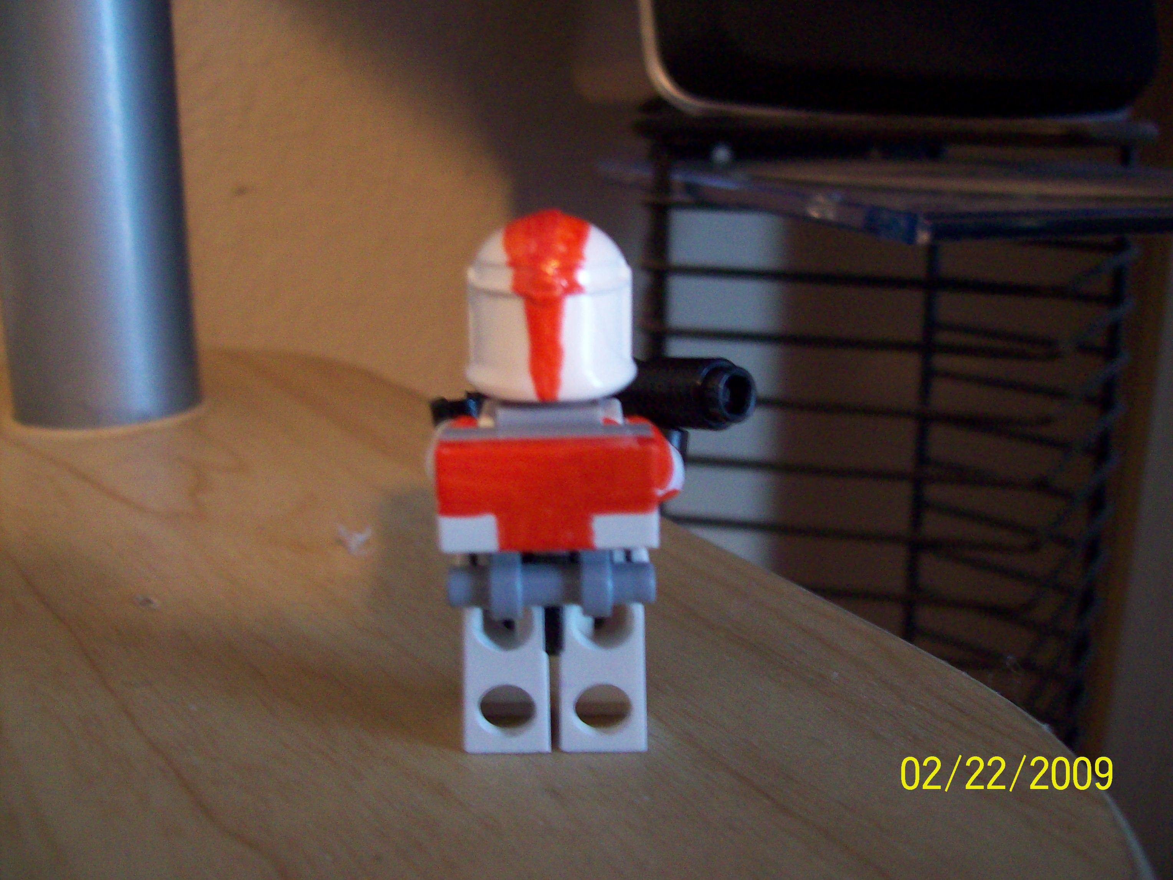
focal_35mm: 36
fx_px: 1220
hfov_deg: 51.4
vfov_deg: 39.7
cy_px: 440
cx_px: 586
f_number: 2.7
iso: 200
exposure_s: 1/8
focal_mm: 6
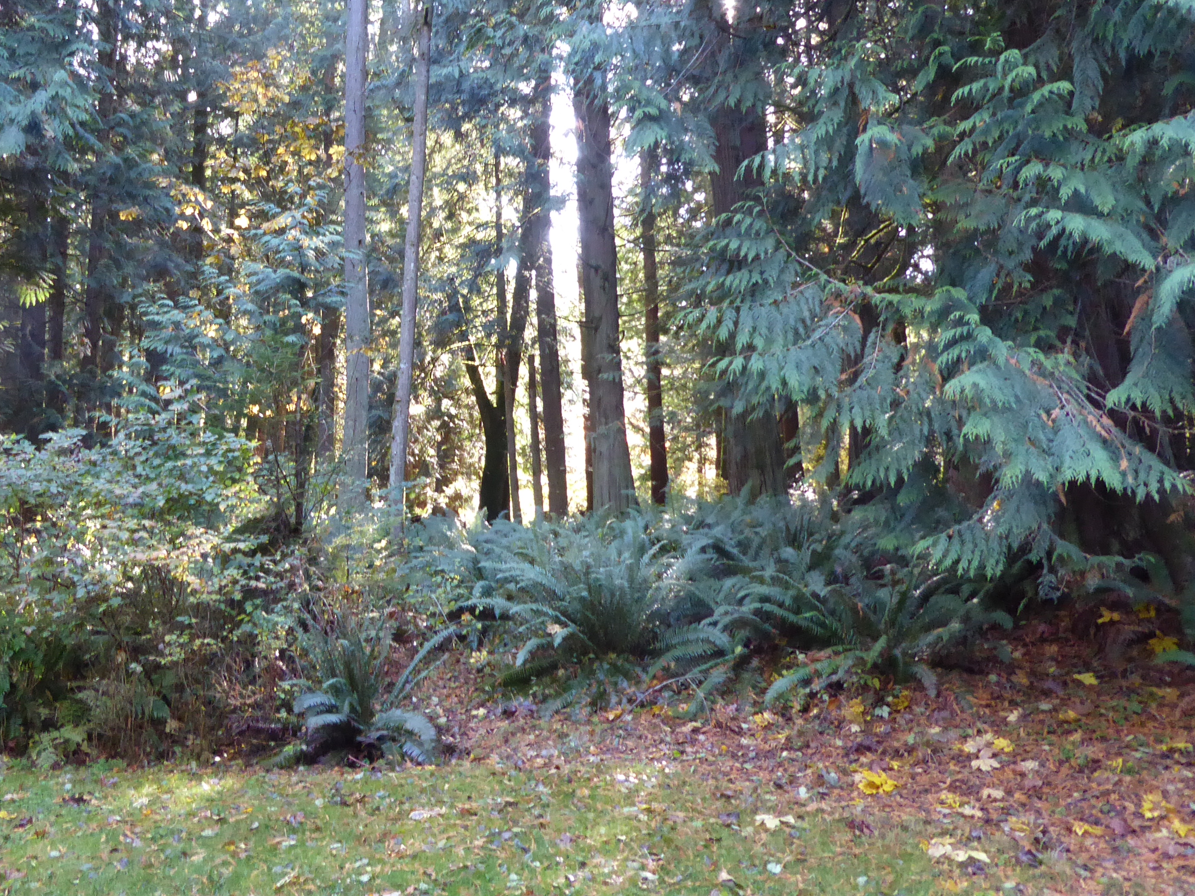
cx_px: 409
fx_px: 1174
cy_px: 307
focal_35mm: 34
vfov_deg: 41.3
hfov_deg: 53.0
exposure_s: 1/30
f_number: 3.3
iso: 400
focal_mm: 4.3
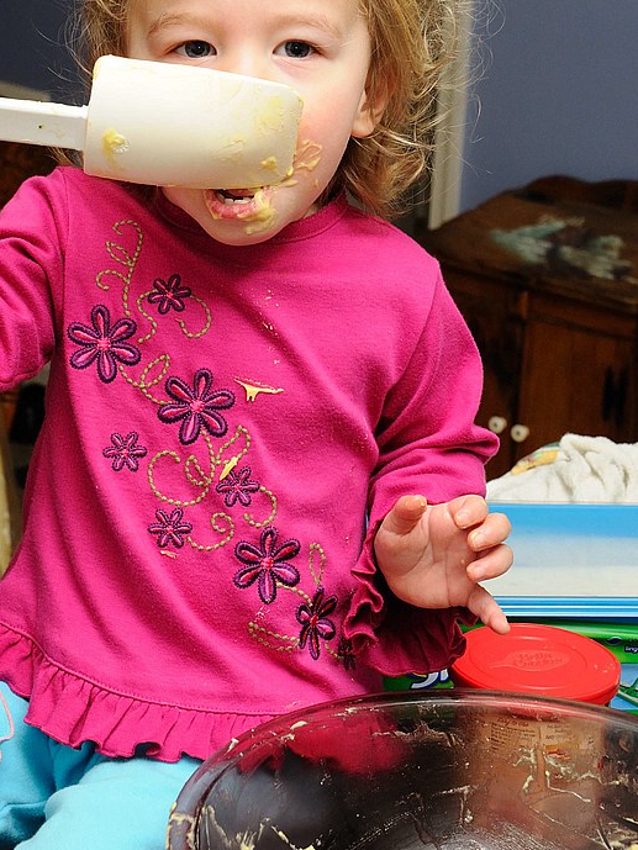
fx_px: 2260
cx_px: 254
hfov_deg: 16.1
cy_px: 273
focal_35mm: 92
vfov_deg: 21.2
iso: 800
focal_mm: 44
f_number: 8
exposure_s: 1/200
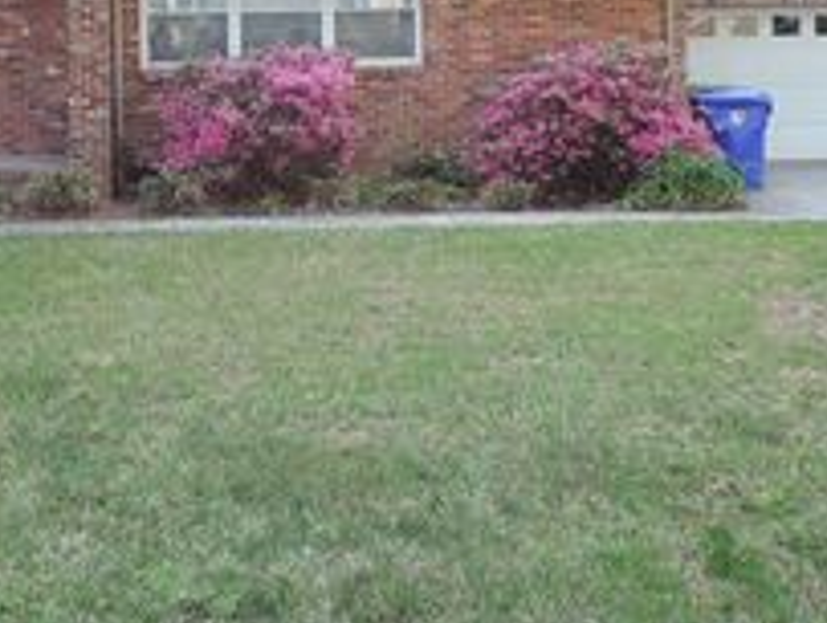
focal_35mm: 59
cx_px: 134
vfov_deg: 24.0
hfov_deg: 31.6
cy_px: 22
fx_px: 1412
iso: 80
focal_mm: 4.3
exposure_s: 1/80
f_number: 3
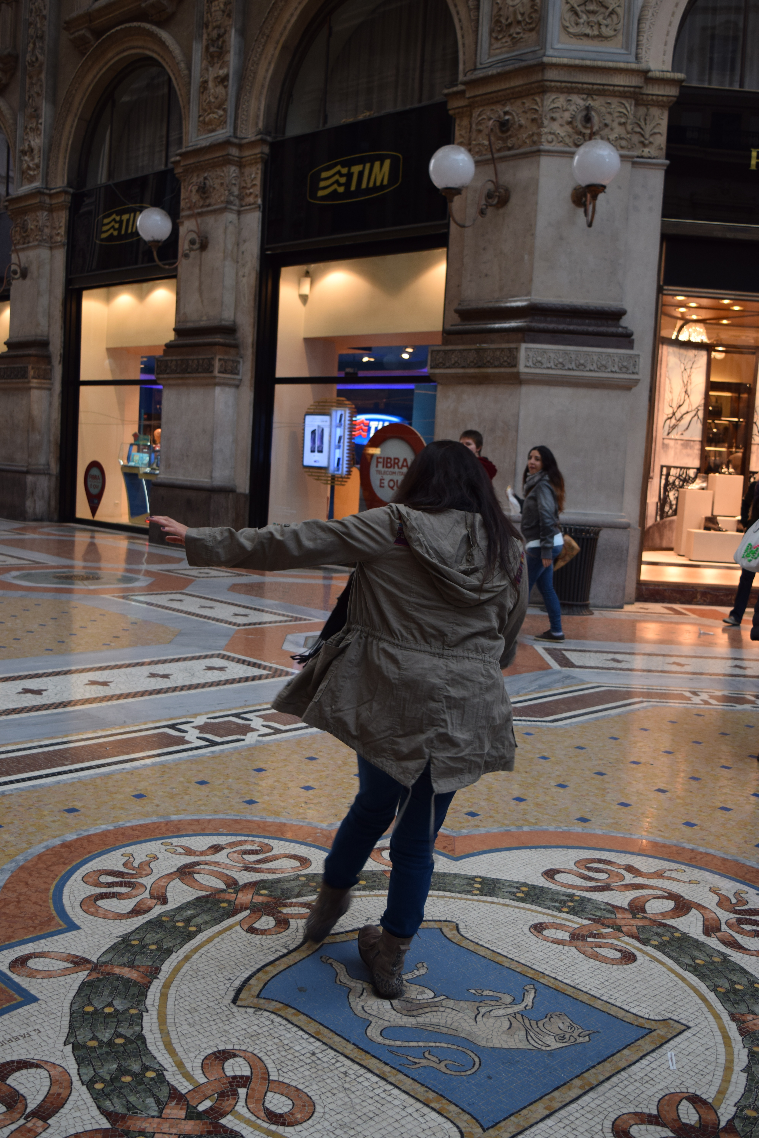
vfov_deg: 53.1
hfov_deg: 36.9
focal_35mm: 36
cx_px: 380
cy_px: 569
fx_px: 1138
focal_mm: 24
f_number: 4.5
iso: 400
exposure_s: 1/80
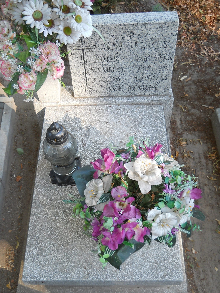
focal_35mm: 41
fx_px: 347
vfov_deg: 45.8
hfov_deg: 35.1
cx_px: 110
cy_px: 146
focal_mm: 6.72
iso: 80
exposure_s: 1/60
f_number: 3.1
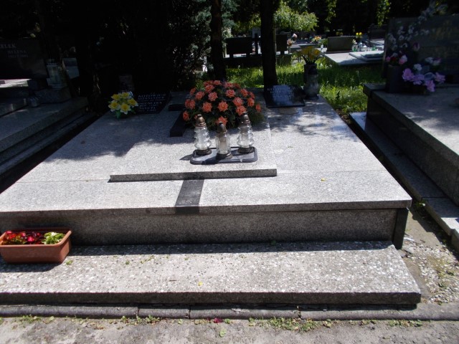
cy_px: 172
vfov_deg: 53.1
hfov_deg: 67.3
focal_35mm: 26
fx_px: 345
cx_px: 230
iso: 80
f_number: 8
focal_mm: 4.6
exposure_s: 1/125
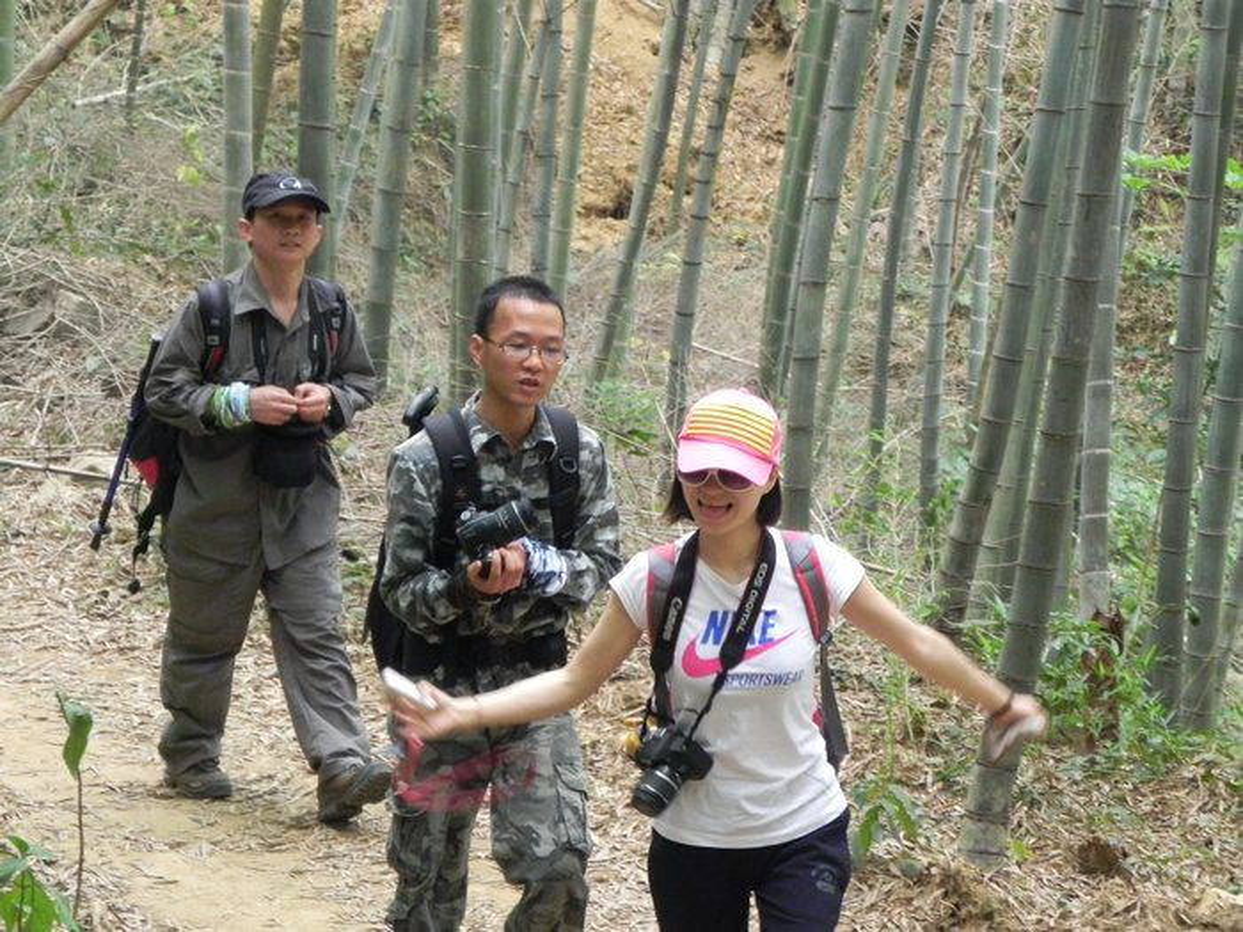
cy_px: 466
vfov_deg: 9.2
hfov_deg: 12.2
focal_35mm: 162
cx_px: 622
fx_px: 5817
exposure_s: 1/86
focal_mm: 28.8
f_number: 4.5
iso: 800
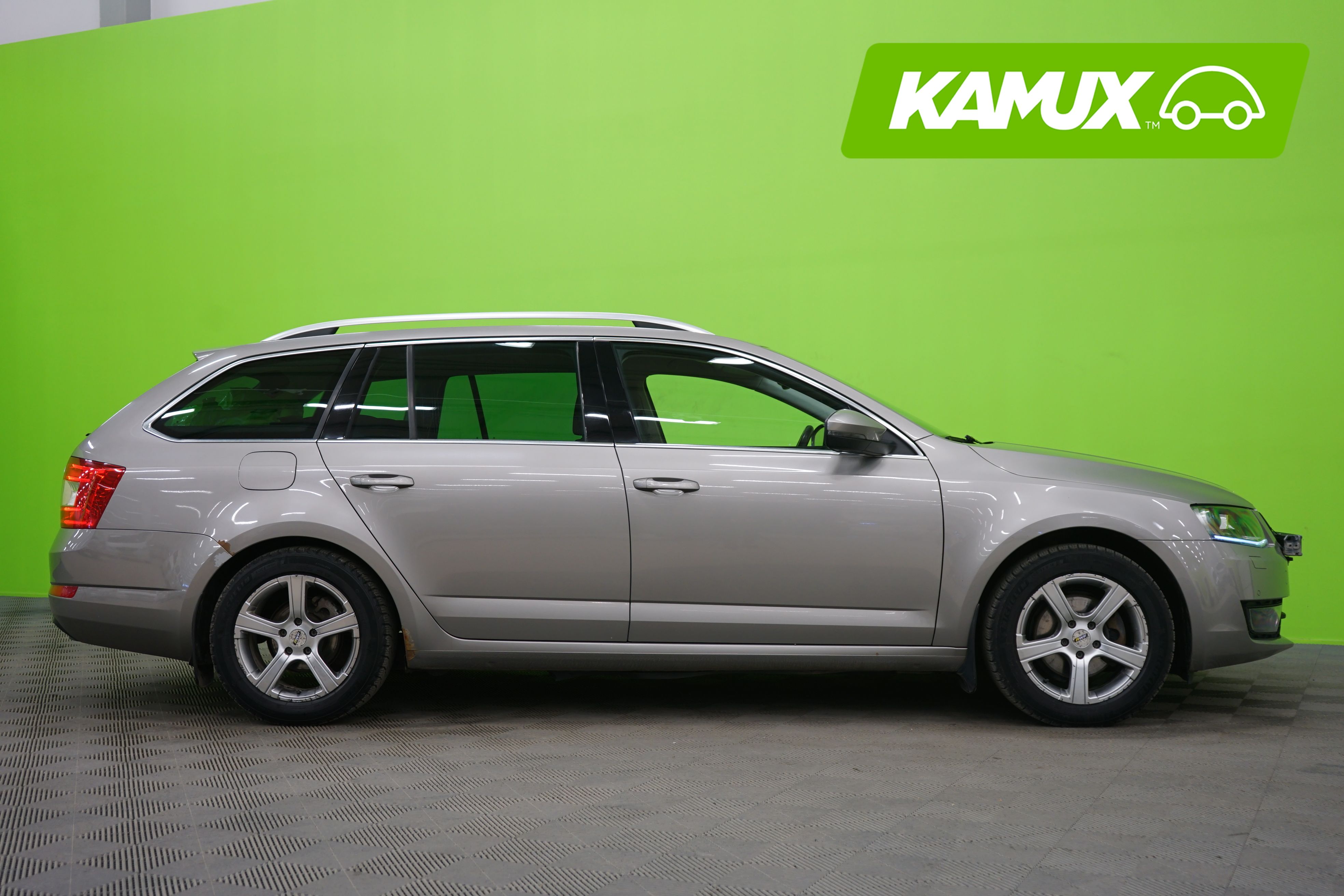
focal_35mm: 40
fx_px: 1493
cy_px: 448
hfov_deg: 48.5
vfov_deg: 33.4
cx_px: 672
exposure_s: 1/13
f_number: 4
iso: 400
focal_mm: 40
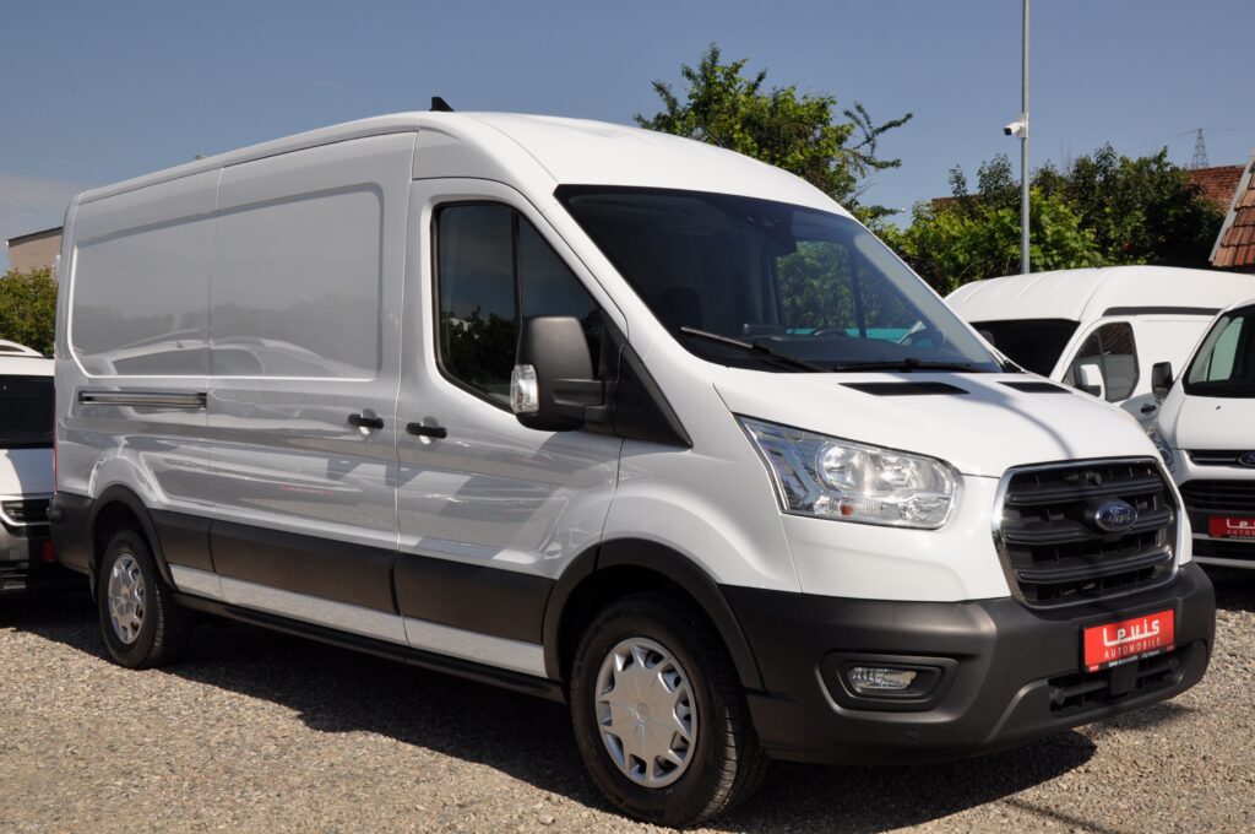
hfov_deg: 49.6
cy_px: 417
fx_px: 1358
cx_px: 628
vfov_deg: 34.1
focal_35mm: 39
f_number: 11
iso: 500
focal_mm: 26
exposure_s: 1/500
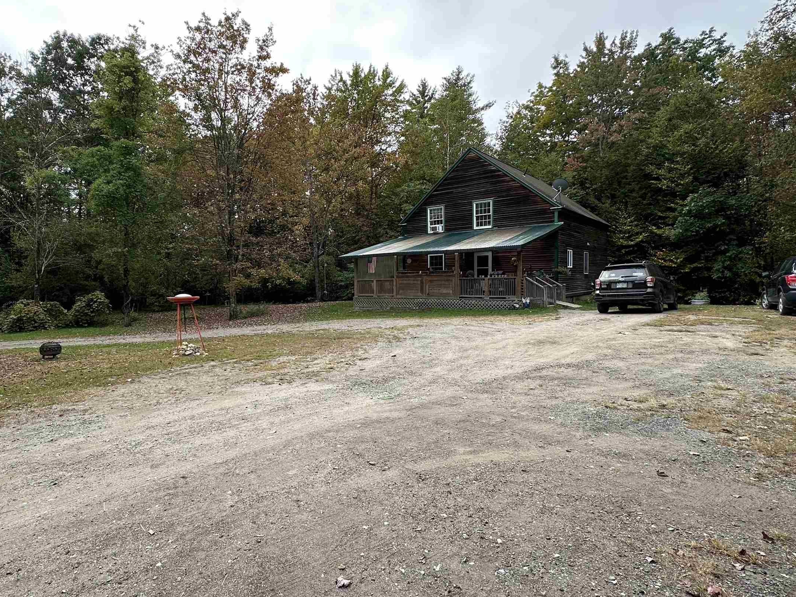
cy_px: 296
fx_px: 460
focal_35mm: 20
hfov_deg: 80.8
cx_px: 318
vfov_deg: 66.0
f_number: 2.2
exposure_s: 1/711
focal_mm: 2.22
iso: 40
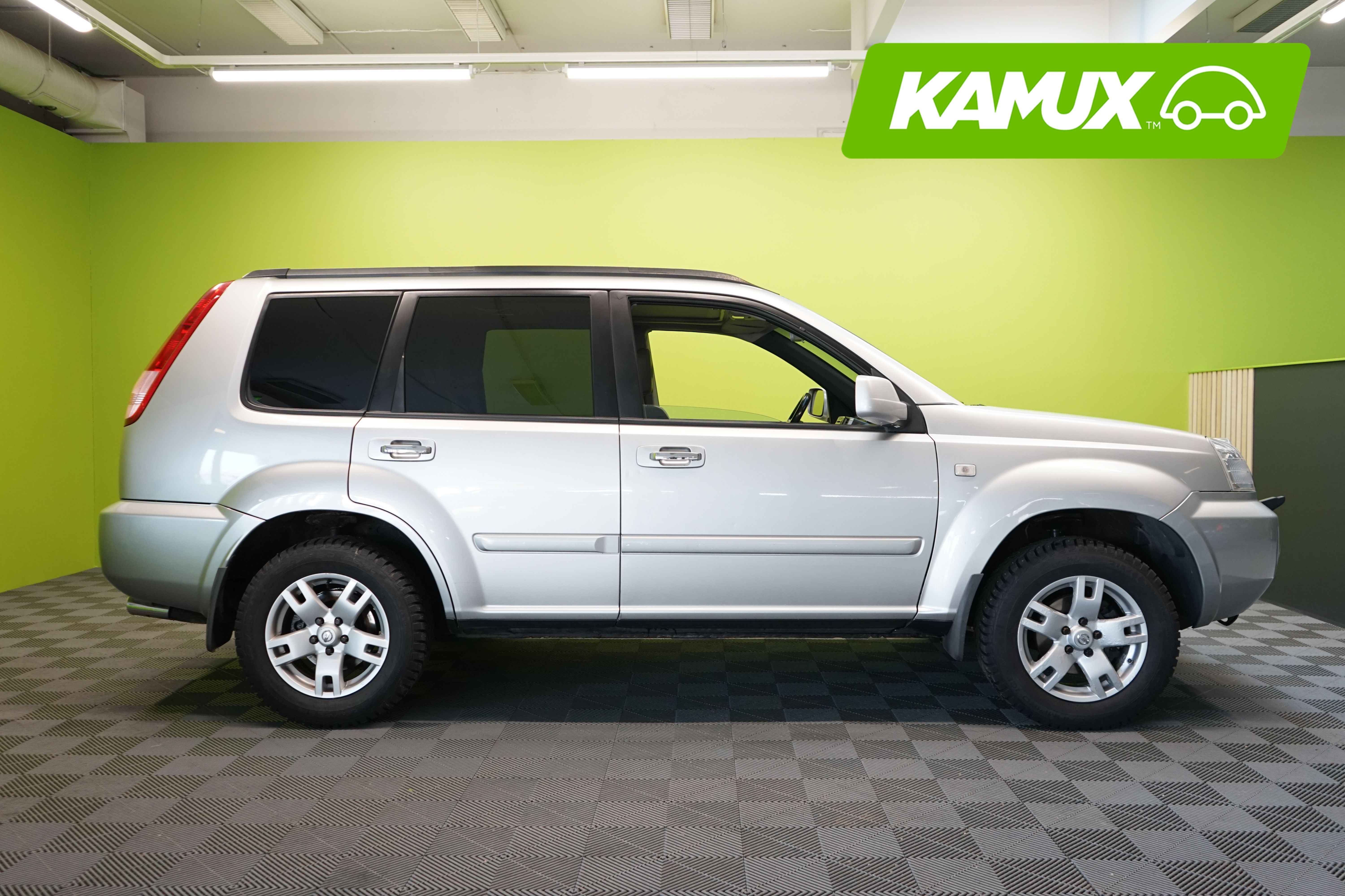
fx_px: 1083
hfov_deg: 63.7
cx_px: 672
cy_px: 448
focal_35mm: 29
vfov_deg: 45.0
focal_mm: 29
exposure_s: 1/30
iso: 1000
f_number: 4.5
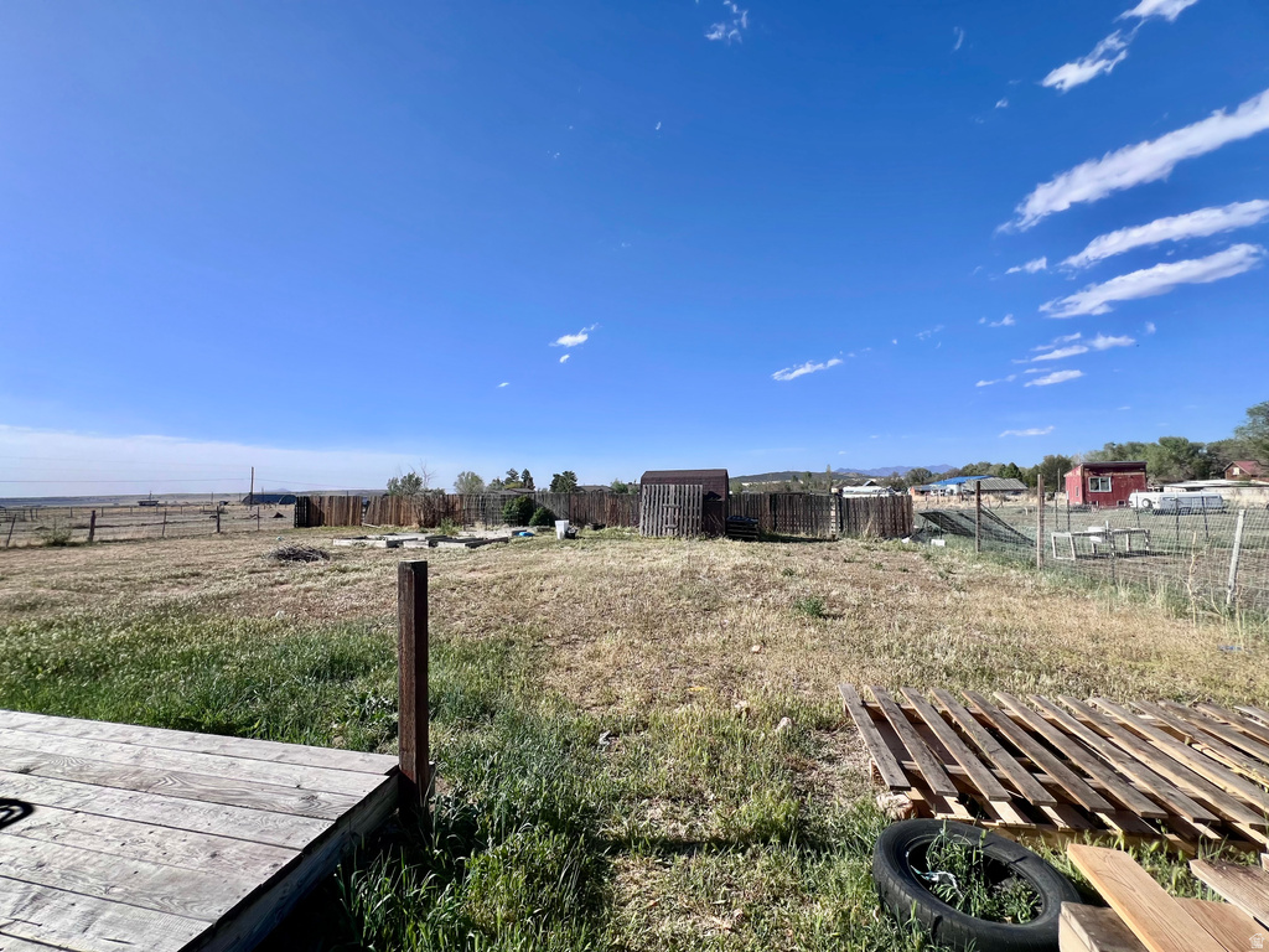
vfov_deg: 89.9
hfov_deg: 106.2
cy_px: 476
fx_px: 477
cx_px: 634
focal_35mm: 13
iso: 32
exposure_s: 1/1946
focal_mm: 1.57
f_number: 1.8
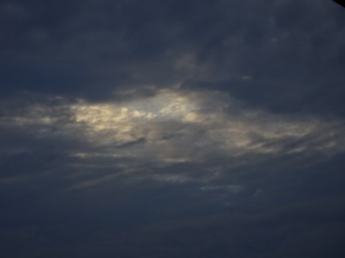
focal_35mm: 119
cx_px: 172
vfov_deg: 12.5
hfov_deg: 16.6
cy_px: 129
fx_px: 1186
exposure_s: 1/160
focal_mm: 20.29
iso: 80
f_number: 5.6
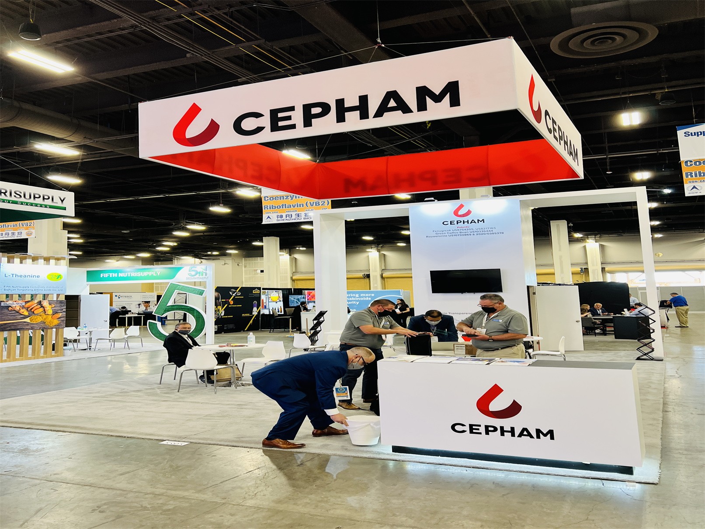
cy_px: 264
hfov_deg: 67.3
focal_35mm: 26
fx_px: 530
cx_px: 352
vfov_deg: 53.1
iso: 125
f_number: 1.5
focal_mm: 5.7
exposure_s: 1/120
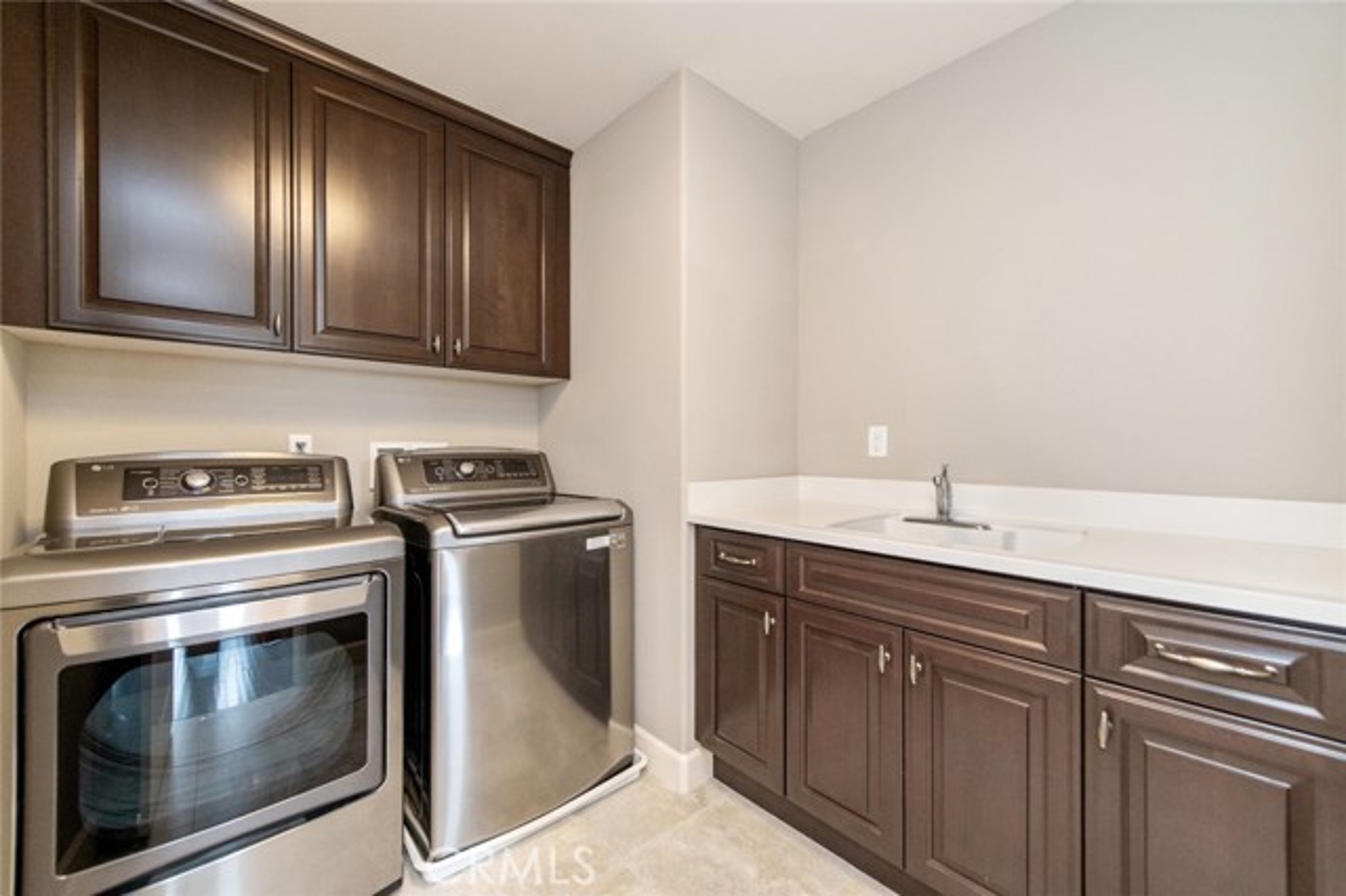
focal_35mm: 14
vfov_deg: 81.1
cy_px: 448
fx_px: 523
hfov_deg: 104.3
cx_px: 673
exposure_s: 1/60
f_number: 4
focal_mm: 14
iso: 3200
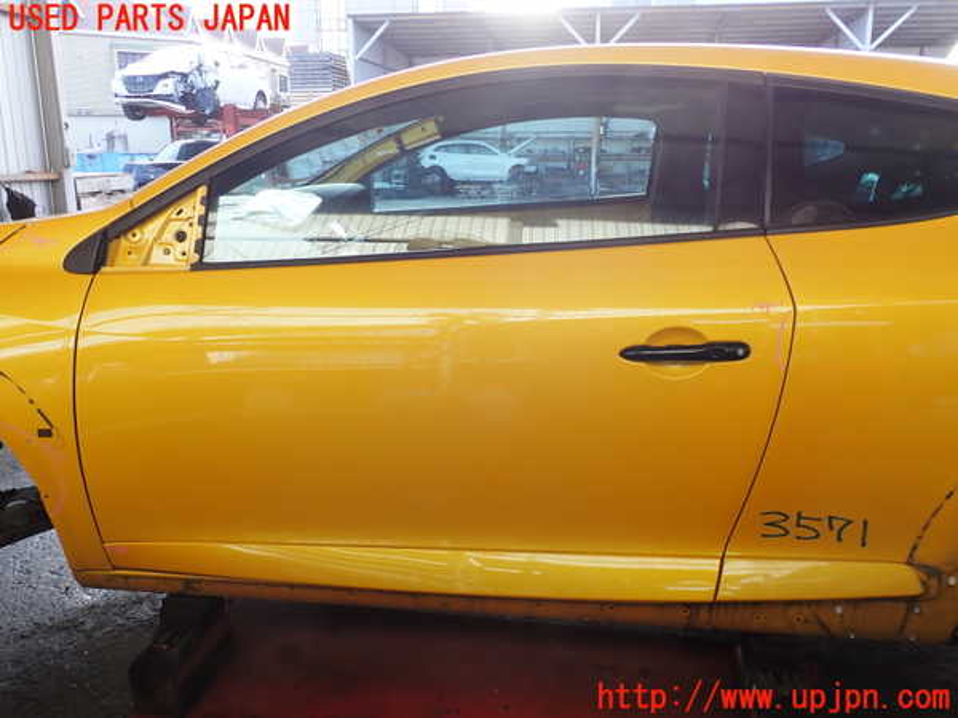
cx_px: 479
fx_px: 830
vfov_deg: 46.8
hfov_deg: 60.0
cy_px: 359
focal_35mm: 30
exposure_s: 1/100
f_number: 3.2
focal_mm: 5.4
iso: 100
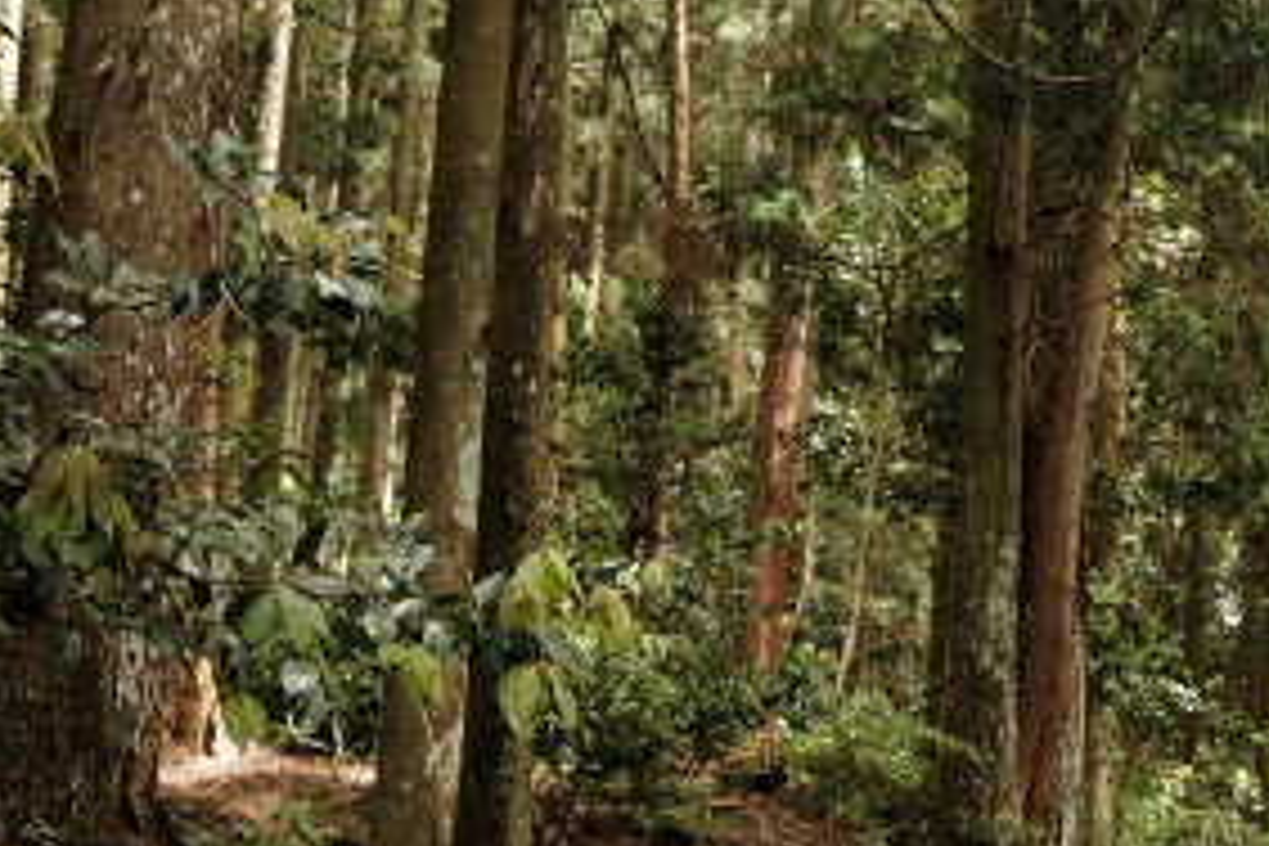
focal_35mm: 76
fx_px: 2679
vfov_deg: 17.6
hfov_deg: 25.1
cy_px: 801
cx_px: 1332
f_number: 5
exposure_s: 1/210
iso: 800
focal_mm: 23
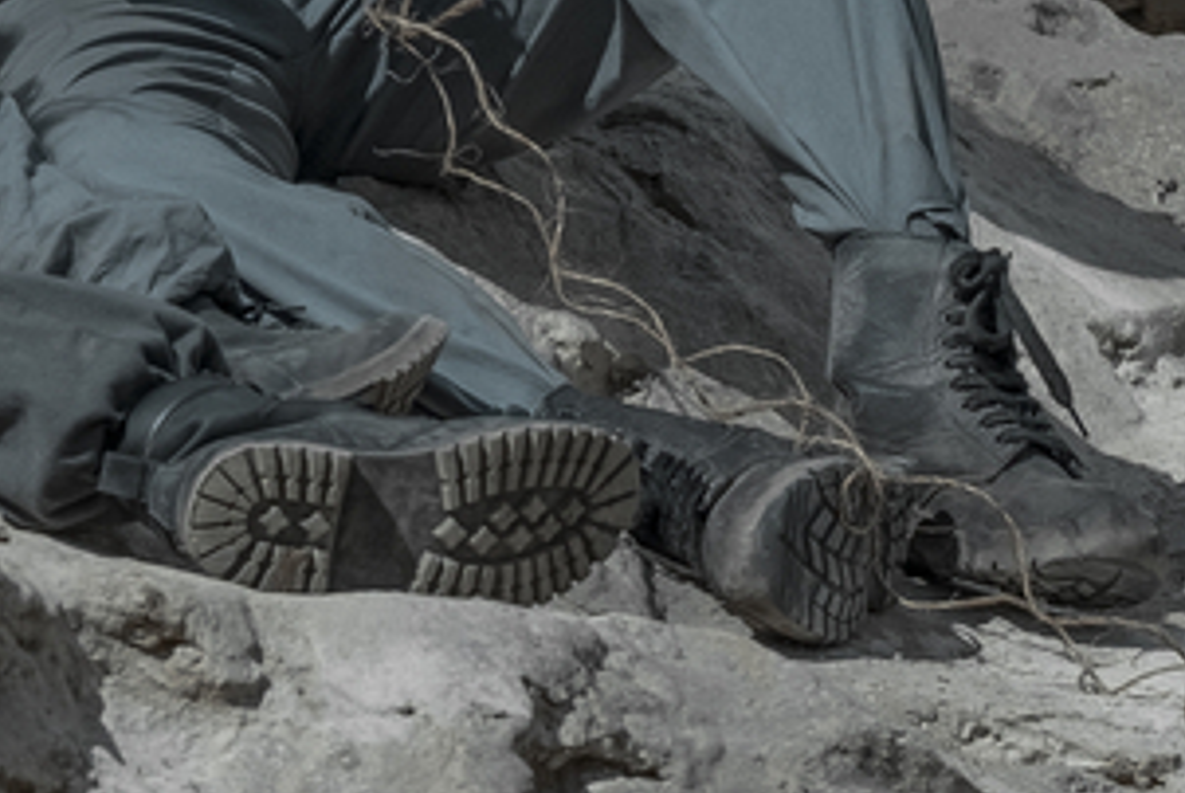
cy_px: -1233
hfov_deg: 5.2
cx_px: -63
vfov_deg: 3.5
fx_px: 12948
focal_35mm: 393
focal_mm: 50
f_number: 3.6
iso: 200
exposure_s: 1/3200
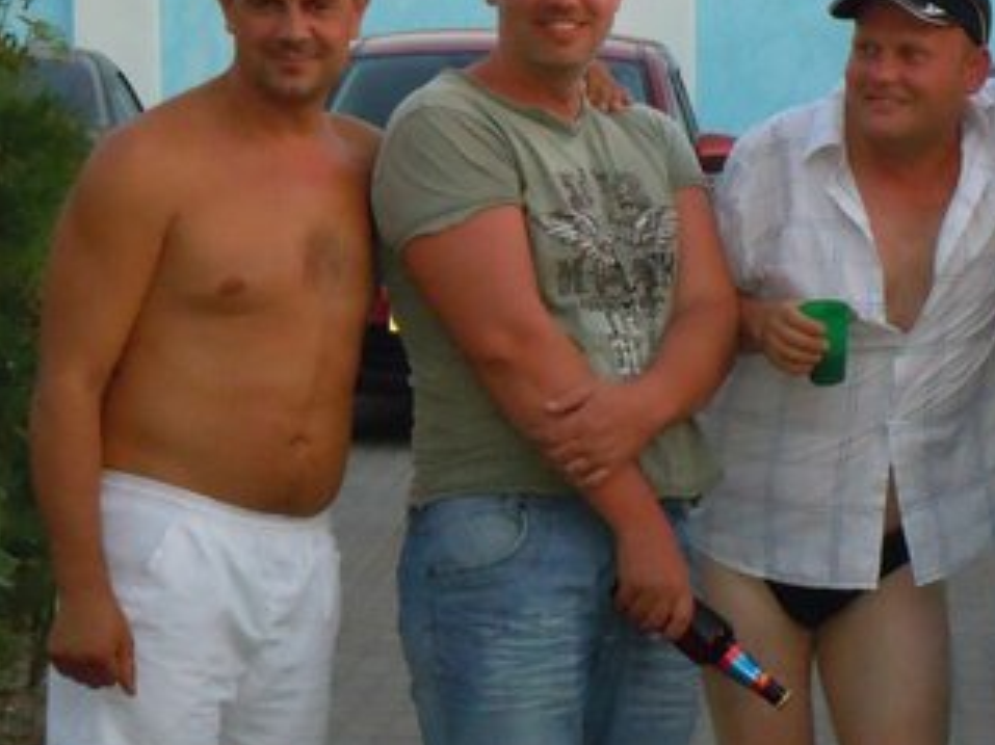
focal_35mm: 218
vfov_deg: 6.8
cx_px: 777
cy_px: 489
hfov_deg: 9.1
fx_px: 6264
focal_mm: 20.9
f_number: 4.6
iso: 800
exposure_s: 1/50
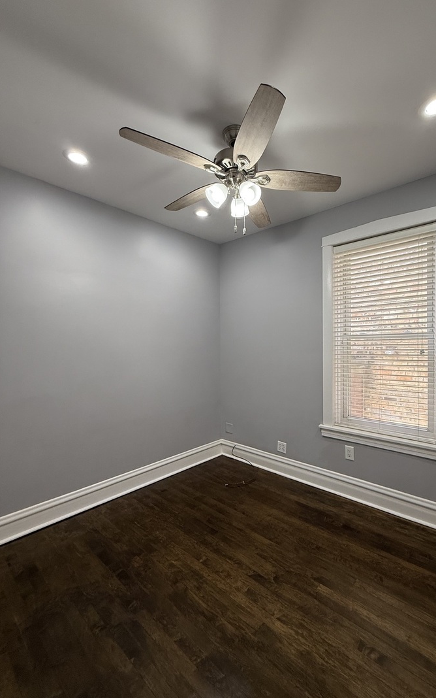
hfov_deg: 74.0
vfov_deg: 101.4
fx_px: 285
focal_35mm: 15
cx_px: 261
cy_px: 352
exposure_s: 1/120
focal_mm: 2.22
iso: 160
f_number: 2.2
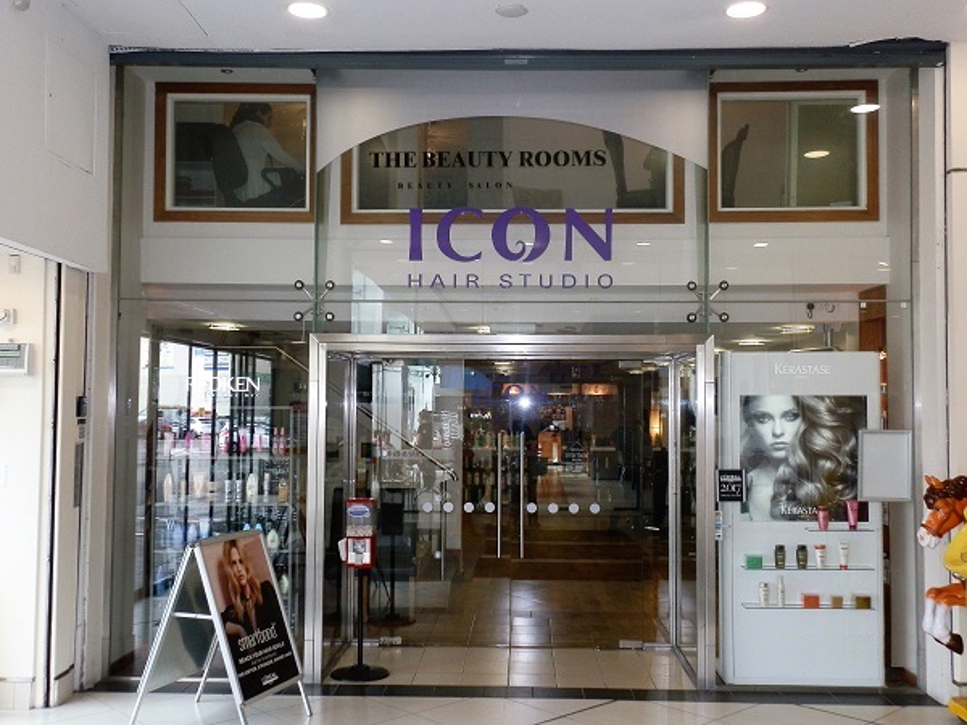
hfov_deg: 55.4
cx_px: 484
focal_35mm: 33
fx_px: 922
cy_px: 362
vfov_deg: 42.9
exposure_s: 1/60
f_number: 3.2
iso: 160
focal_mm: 5.96
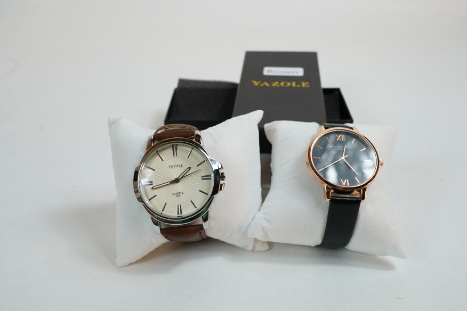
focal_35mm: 37
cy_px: 157
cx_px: 239
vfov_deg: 35.9
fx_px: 480
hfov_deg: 51.9
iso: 500
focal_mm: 36
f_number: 9
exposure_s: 1/30
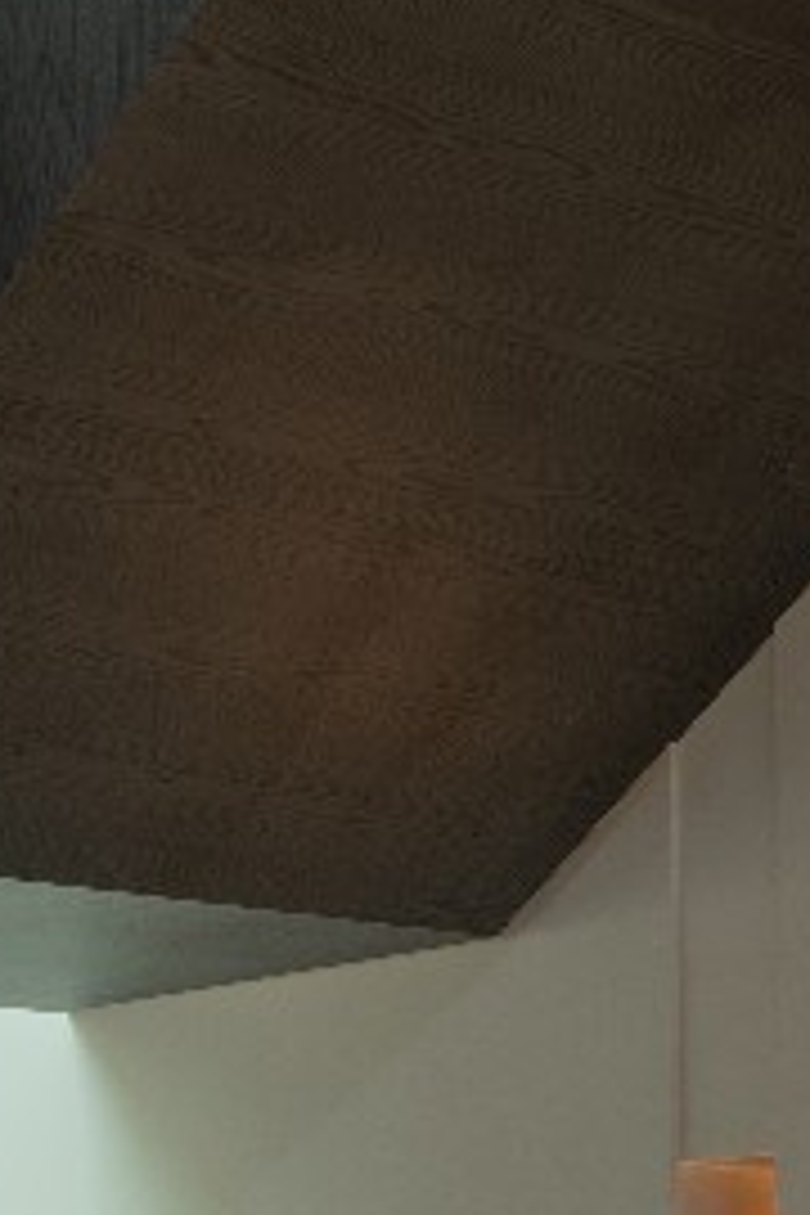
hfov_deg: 10.7
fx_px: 4320
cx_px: 508
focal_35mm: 128
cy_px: 1372
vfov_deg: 15.5
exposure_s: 1/13
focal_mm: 45
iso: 100
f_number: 5
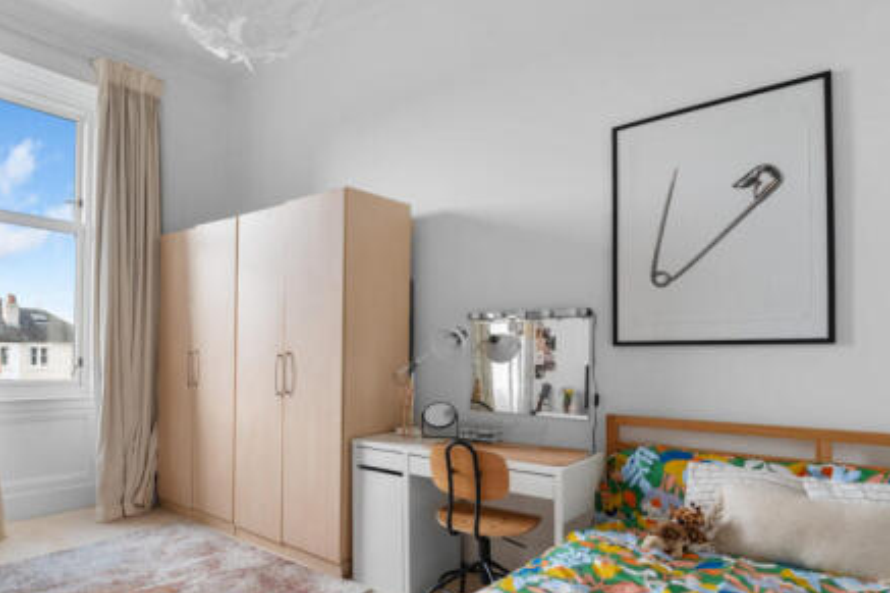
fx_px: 519
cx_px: 258
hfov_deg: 77.0
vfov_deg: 58.2
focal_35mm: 21
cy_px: 394
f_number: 8
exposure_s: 1/10
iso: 640
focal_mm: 14
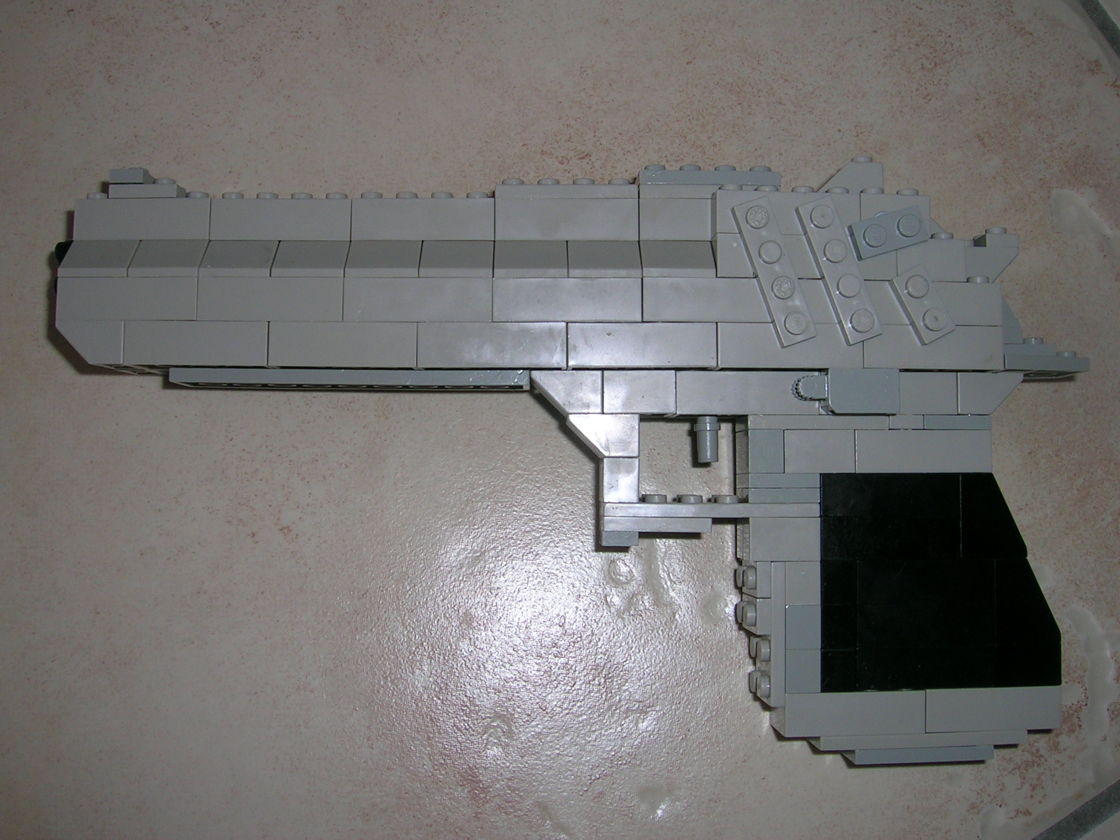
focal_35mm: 35
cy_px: 420
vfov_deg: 40.7
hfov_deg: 52.6
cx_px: 560
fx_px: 1132
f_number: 4.8
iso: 50
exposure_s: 1/60.1
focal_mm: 5.4
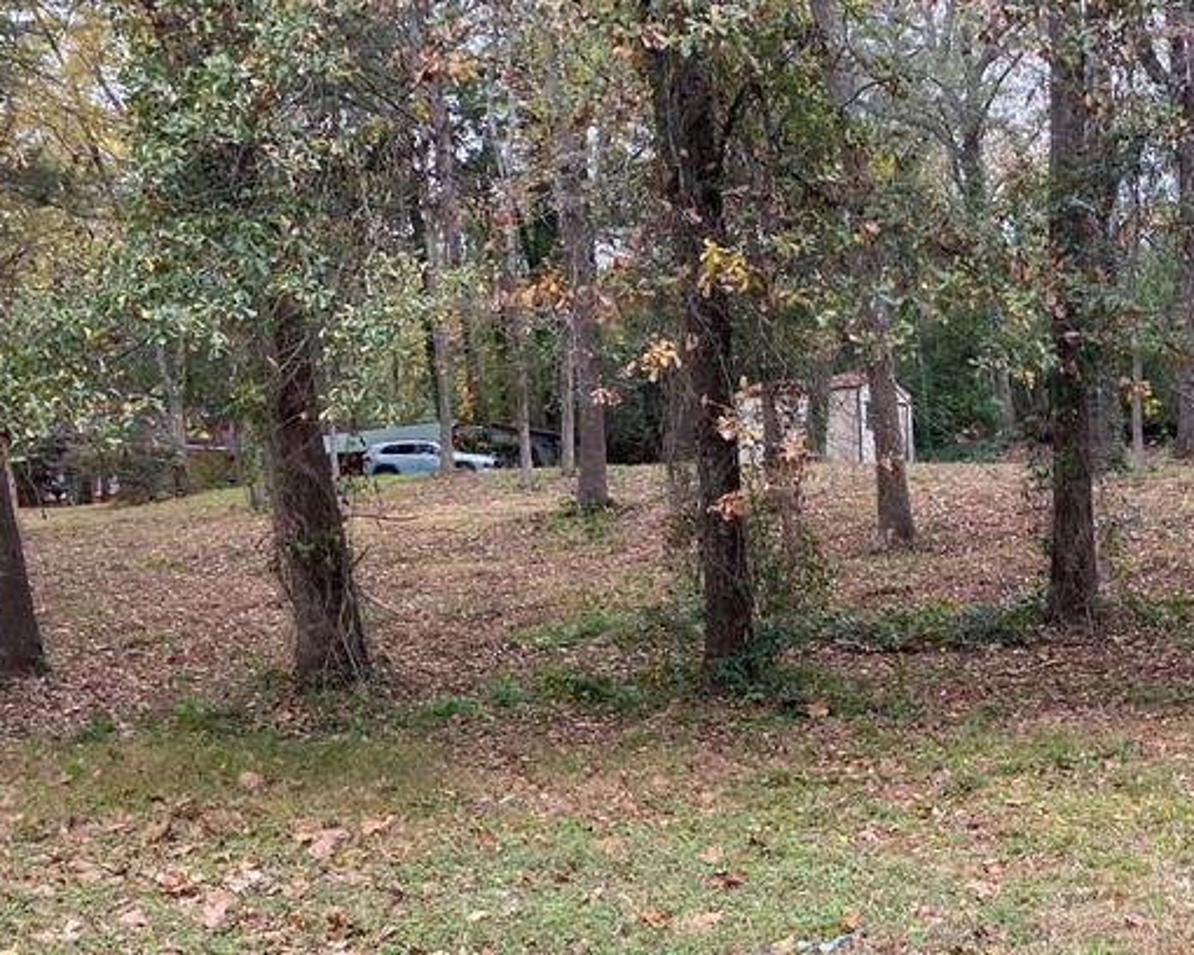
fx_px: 1802
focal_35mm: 51
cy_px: 805
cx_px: 1014
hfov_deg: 35.1
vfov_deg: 28.8
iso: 32
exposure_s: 1/122
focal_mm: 4.25
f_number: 1.8
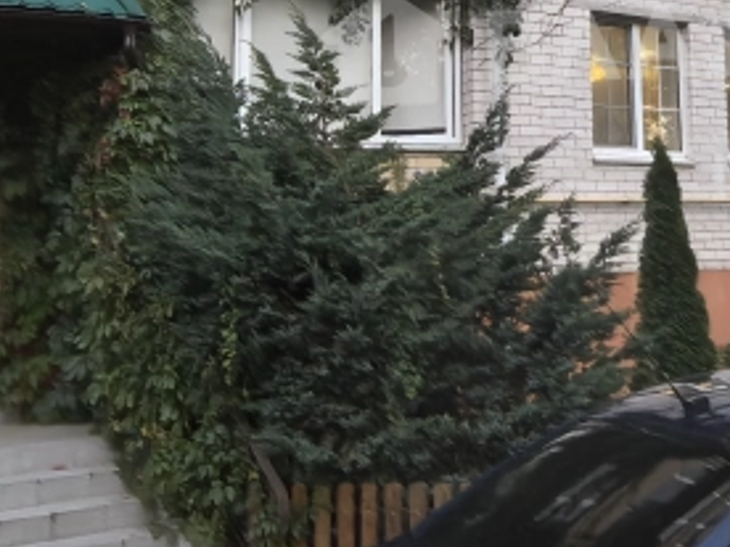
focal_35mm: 59
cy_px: 36
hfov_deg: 31.5
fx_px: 1244
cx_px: 629
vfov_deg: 24.0
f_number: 2.2
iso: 160
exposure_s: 1/100
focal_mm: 1.76
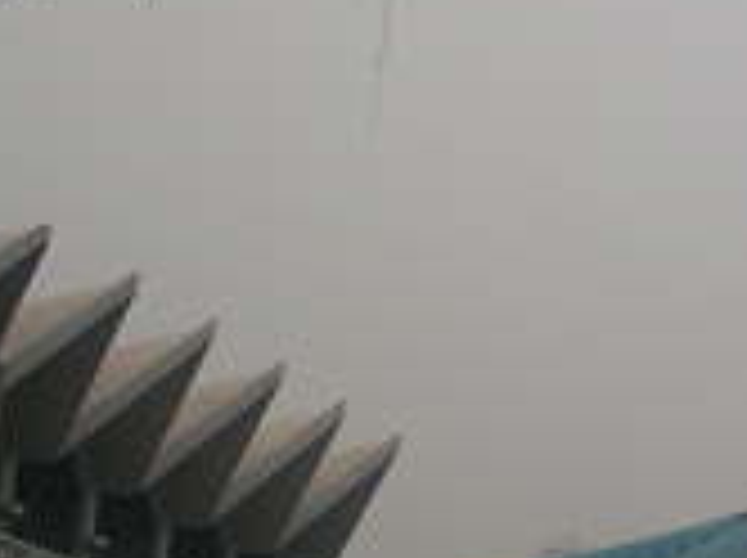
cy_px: 153
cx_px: 886
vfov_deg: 14.7
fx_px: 2155
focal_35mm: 100
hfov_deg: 18.7
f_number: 6.9
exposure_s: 1/250
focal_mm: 5.7
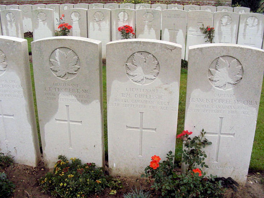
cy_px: 99
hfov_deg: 49.0
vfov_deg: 37.7
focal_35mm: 38
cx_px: 132
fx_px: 290
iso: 400
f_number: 4
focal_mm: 6.3
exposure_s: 1/415
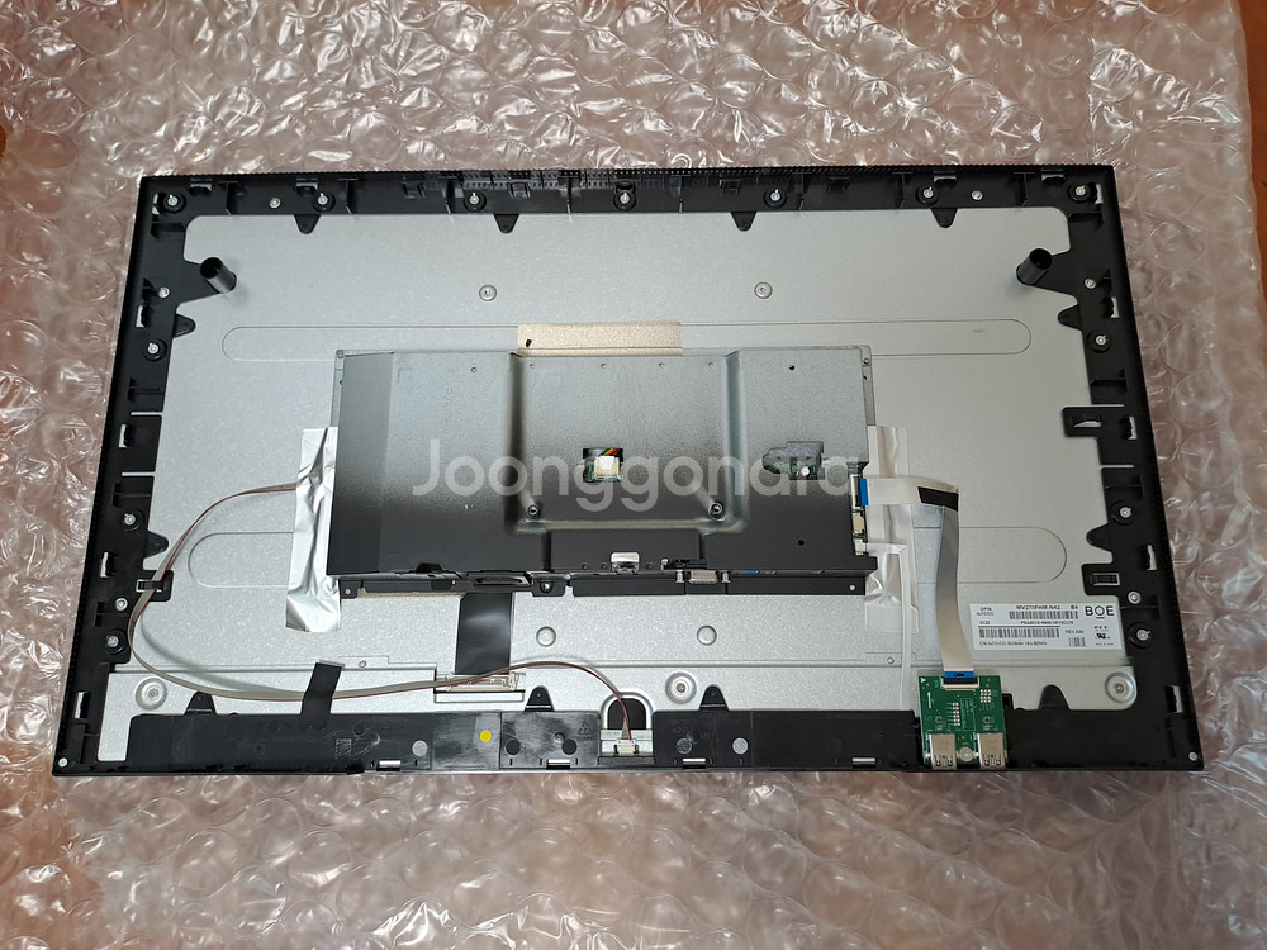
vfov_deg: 54.9
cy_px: 475
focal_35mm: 25
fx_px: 915
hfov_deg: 69.4
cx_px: 634
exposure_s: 1/50
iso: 160
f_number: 1.8
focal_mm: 4.65
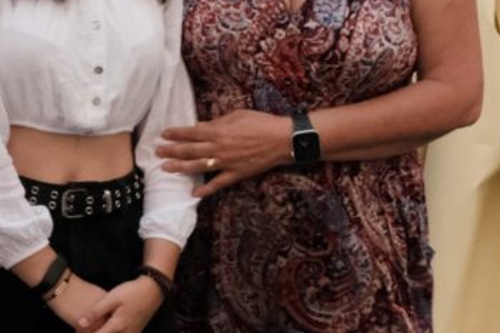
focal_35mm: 162
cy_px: -43
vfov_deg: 8.4
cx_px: -317
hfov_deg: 11.9
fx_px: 2249
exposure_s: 1/200
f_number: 3.2
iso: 3200
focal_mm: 23.3
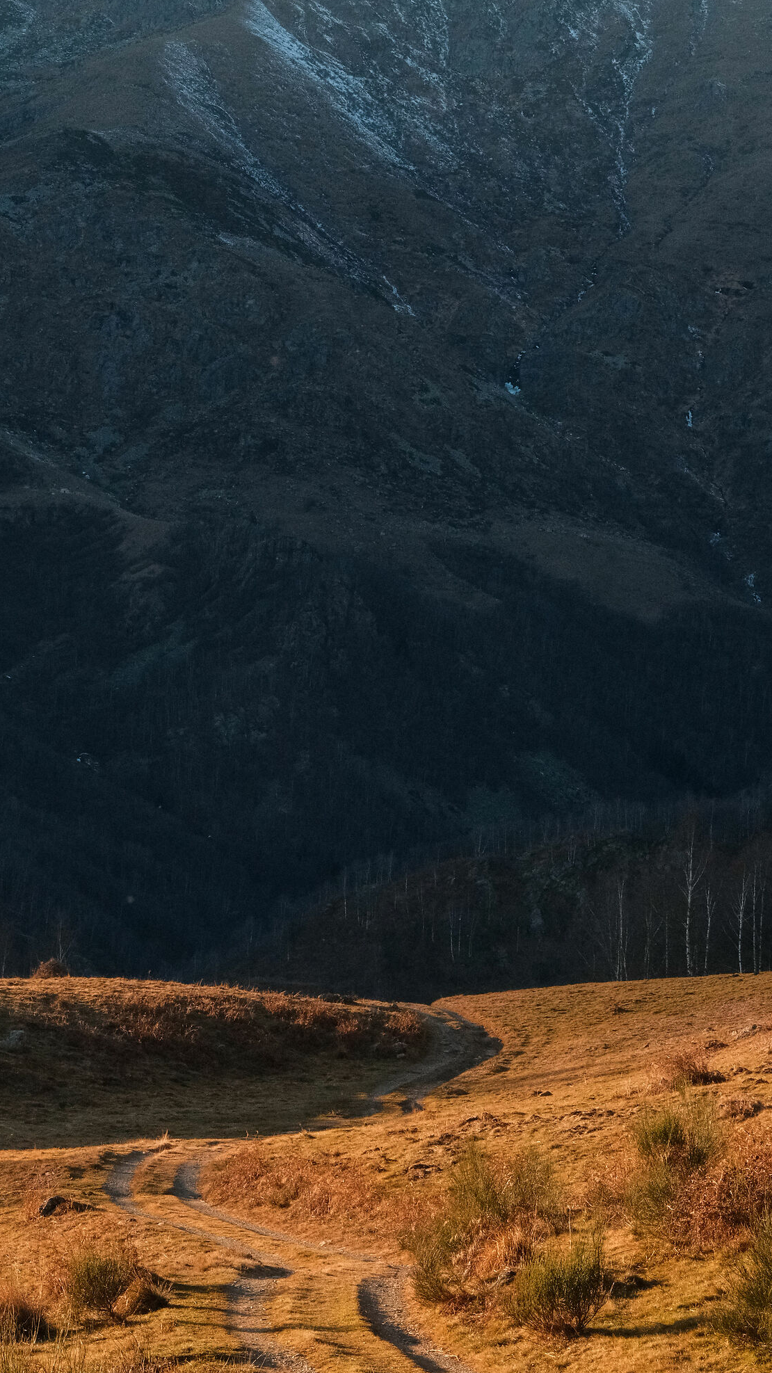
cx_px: 493
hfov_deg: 10.0
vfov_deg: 17.7
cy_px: 652
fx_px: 4405
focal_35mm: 121
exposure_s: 1/400
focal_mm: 63.4
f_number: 16
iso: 2500
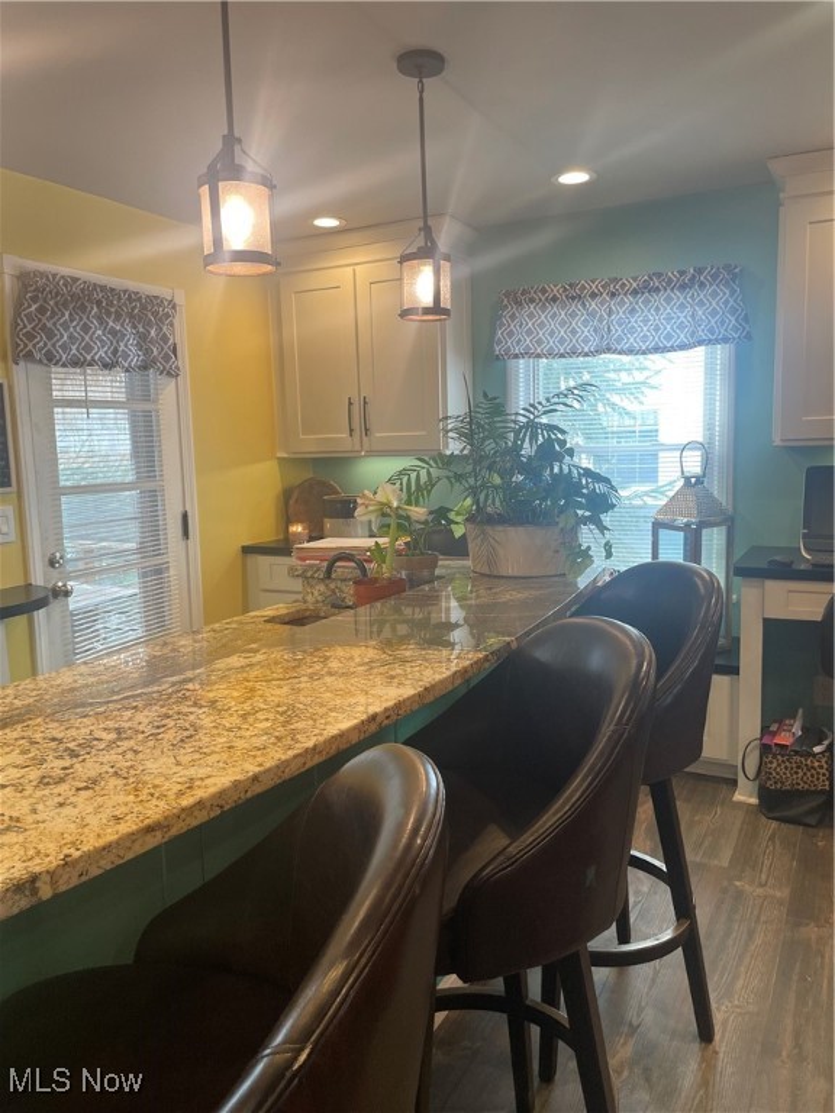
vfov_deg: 67.3
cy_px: 556
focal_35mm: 26
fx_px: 836
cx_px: 418
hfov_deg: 53.1
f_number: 1.6
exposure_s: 1/120
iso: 125
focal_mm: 4.2
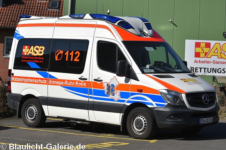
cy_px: 75
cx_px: 113
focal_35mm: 85
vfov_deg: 16.1
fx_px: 534
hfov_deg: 23.9
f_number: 11
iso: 200
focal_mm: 85
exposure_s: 1/500
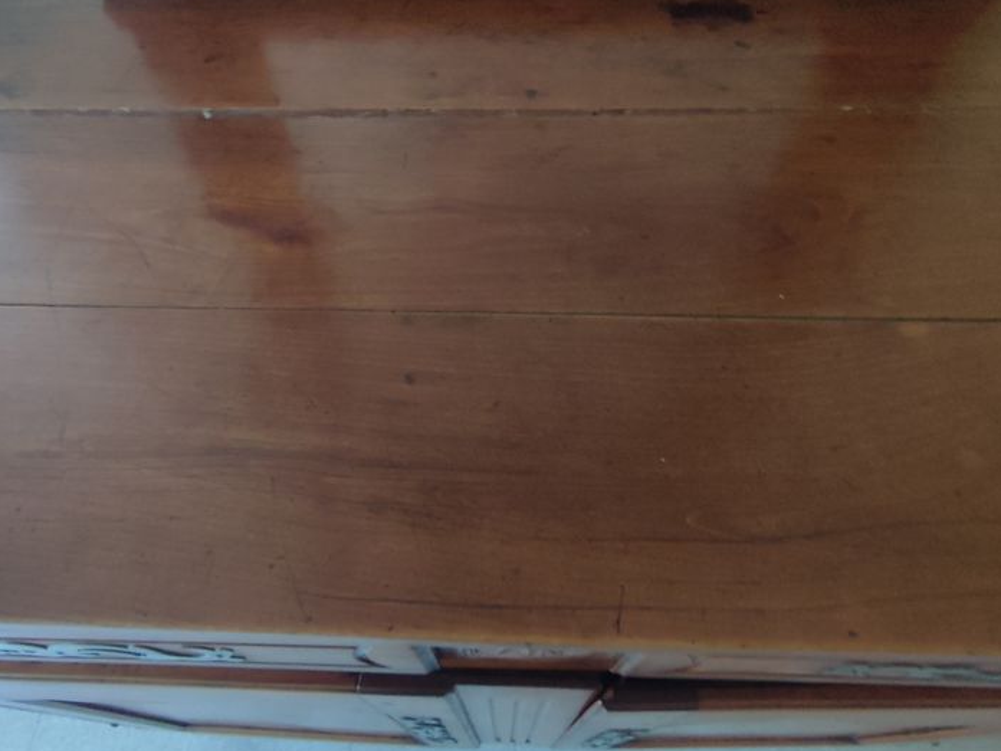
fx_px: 665
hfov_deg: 73.9
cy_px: 437
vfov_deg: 58.6
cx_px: 486
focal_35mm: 23
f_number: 2.2
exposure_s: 1/20
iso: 214
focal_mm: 1.65
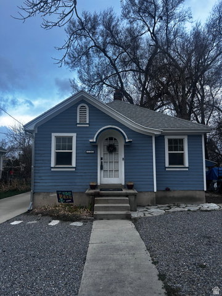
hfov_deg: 53.1
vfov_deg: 67.3
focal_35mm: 26
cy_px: 148
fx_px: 222
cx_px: 111
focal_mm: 5.7
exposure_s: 1/121
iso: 50
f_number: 1.5
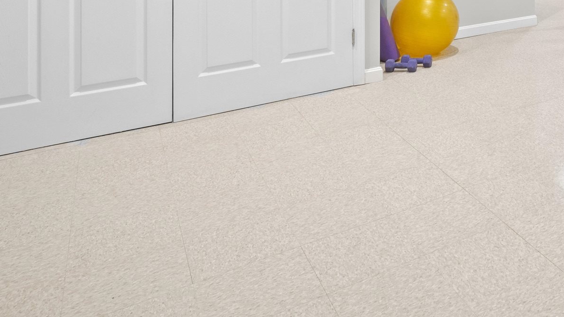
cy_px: -109
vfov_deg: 25.4
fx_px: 588
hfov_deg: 43.1
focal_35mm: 39
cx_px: 578
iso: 250
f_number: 7.1
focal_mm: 14.5
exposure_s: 1.6
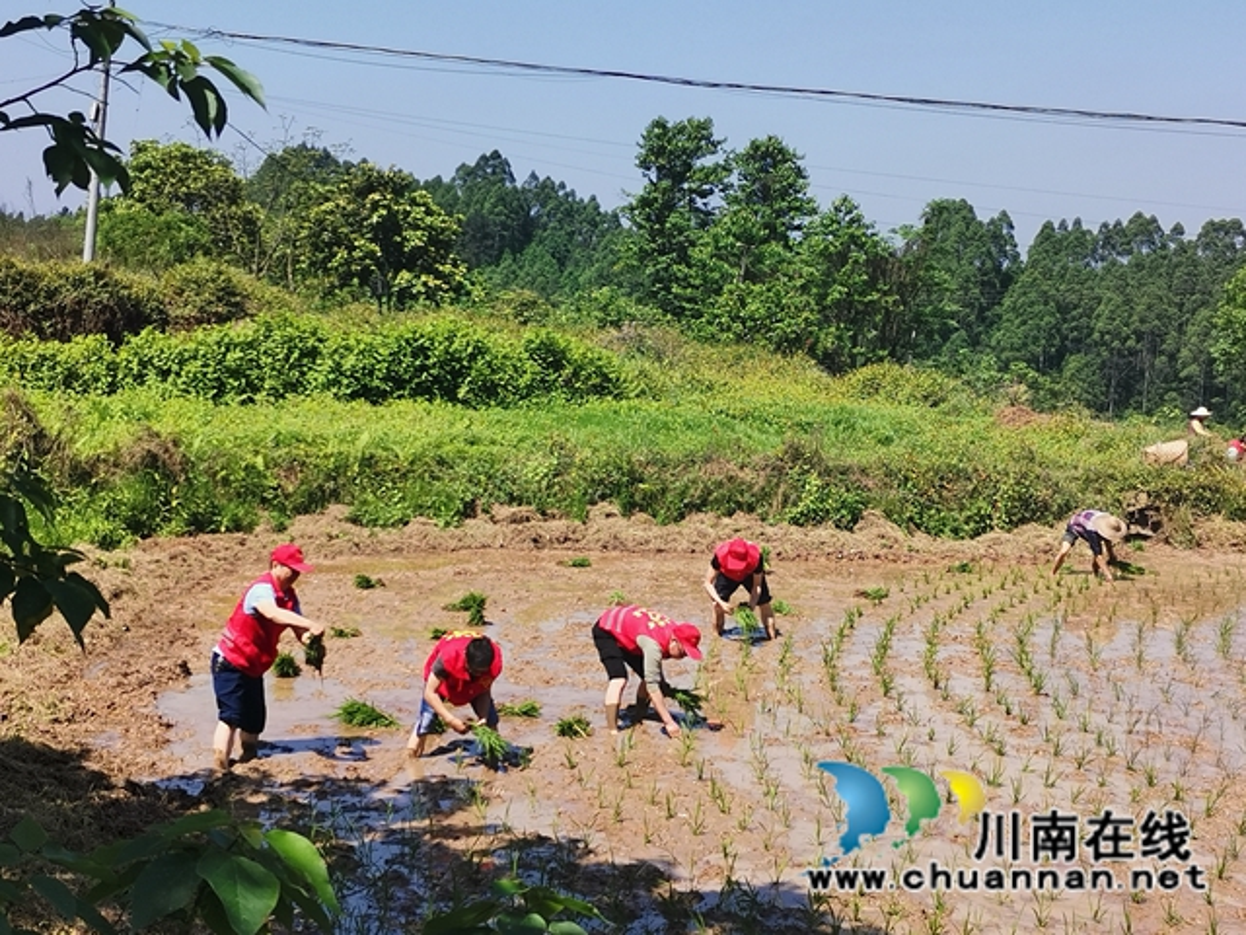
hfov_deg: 36.8
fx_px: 1872
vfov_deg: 28.0
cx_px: 623
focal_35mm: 52
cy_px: 468
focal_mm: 4.75
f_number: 1.8
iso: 50
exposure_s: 1/1098
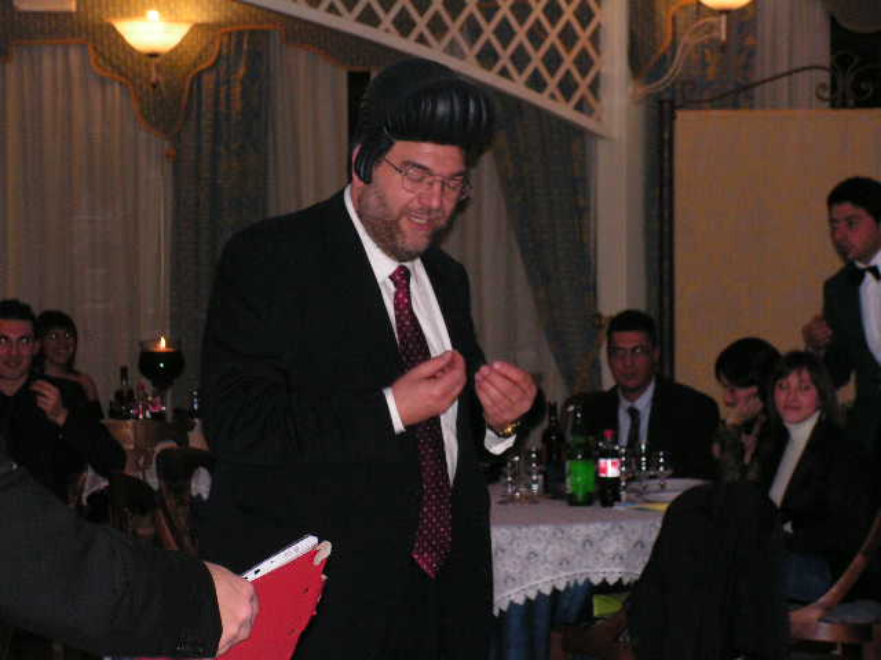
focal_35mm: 108
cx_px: 440
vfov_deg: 13.7
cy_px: 330
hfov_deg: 18.2
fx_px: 2749
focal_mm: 18.1
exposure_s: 1/100
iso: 200
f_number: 3.4
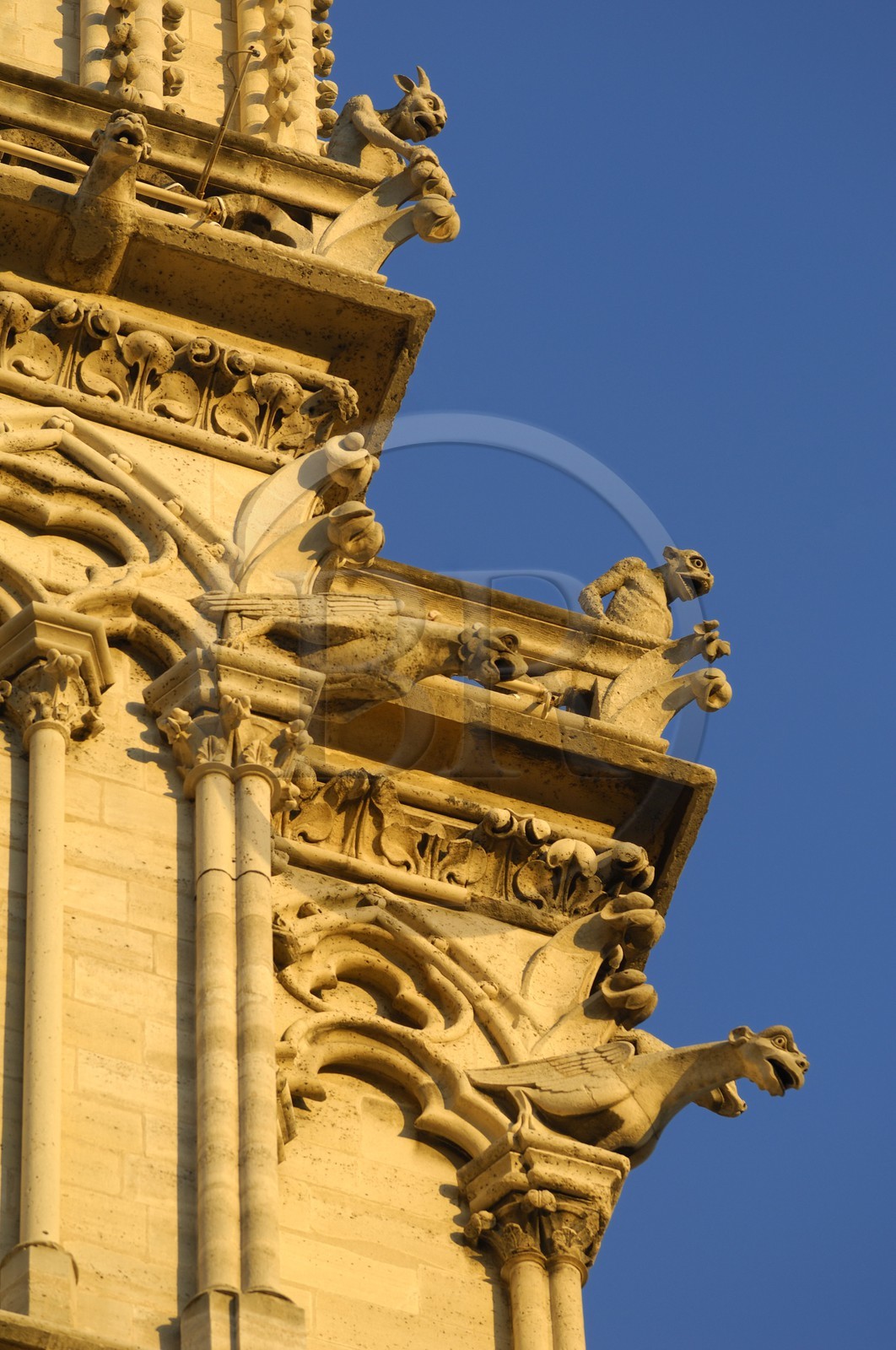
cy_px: 675
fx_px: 10110
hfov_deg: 5.1
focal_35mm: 270
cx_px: 448
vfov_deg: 7.6
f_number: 4.2
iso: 100
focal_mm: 180
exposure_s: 1/250
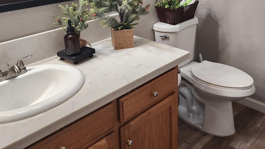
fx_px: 274
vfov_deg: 28.9
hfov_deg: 51.4
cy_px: 9
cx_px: 153
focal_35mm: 39
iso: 200
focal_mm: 6.4
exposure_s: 1/120
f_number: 1.8
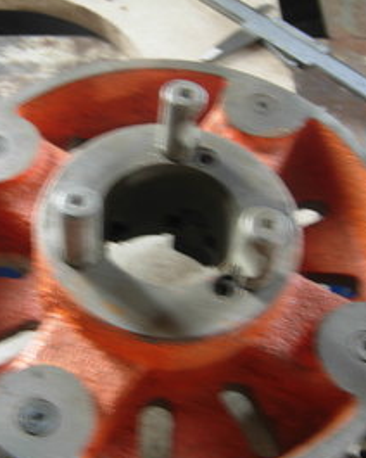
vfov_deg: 35.3
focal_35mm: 53
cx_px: 116
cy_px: 245
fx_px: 718
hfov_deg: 28.4
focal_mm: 7.5
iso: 50
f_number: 2.7
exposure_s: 1/4.2
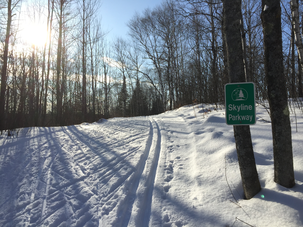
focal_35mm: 29
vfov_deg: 48.2
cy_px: 114
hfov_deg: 61.7
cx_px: 152
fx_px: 254
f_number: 2.2
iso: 32
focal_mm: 4.15
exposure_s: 1/1721
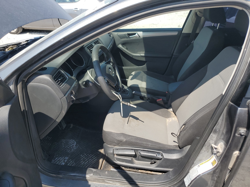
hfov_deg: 67.3
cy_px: 94
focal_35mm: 26
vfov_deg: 53.1
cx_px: 125
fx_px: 188
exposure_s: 1/1429
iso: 50
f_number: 1.5
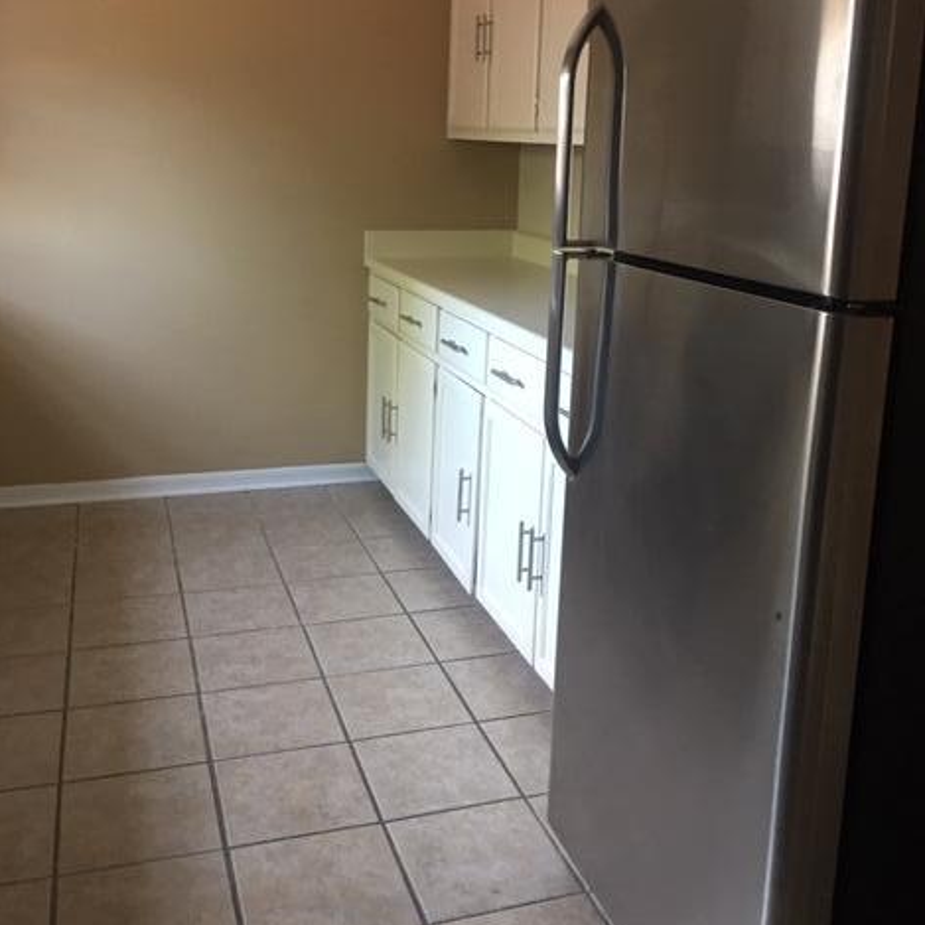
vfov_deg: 46.8
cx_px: 456
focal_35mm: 35
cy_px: 341
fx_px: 1058
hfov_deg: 47.2
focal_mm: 4.15
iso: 100
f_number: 2.2
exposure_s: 1/15
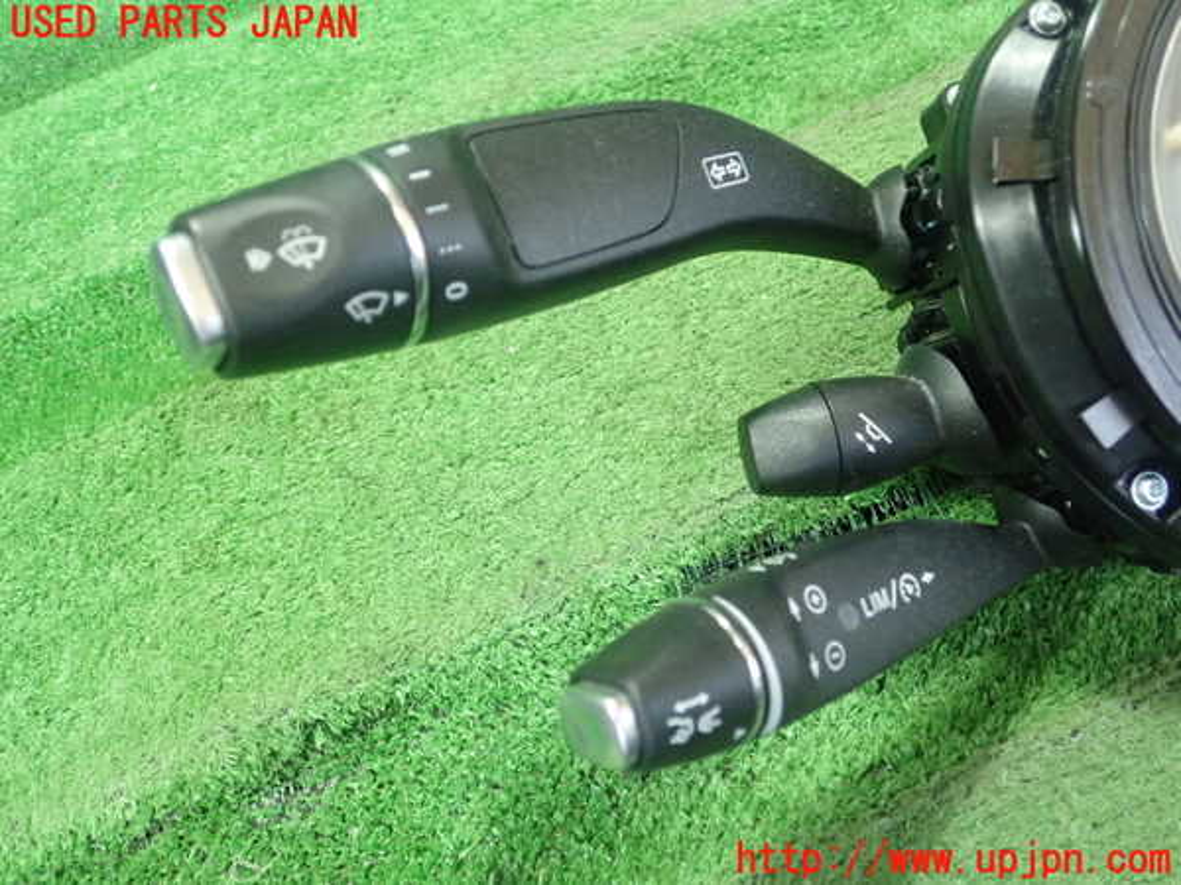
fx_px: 1024
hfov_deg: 60.0
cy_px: 442
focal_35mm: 30
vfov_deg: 46.8
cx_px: 590
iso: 640
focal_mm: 5.5
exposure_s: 1/125
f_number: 2.3
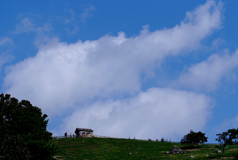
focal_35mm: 117
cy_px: 80
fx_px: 774
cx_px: 119
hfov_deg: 17.5
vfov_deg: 11.7
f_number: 8
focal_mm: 78
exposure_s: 1/1140
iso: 200
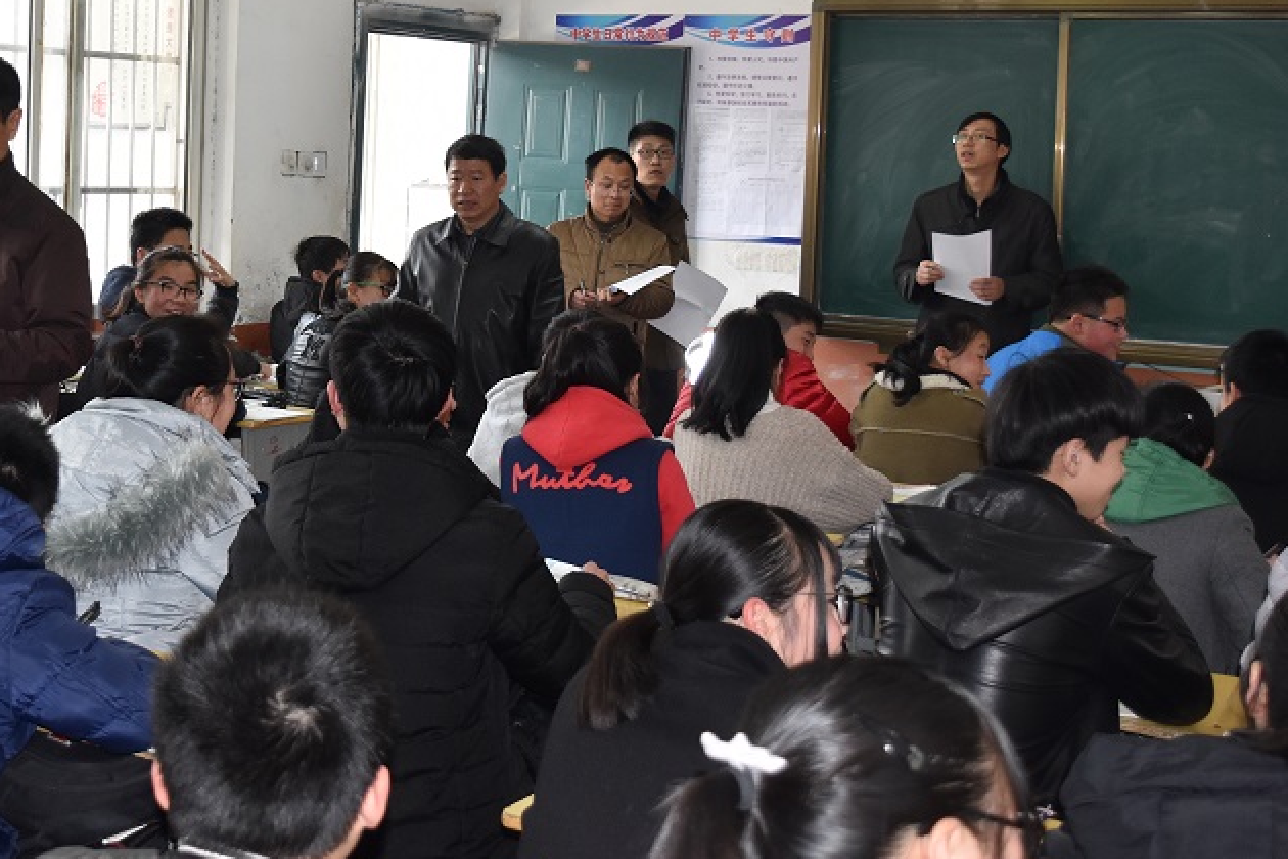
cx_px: 356
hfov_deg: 31.0
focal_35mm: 64
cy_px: 270
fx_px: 2290
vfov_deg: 21.1
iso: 800
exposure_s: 1/125
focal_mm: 28
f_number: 5.6
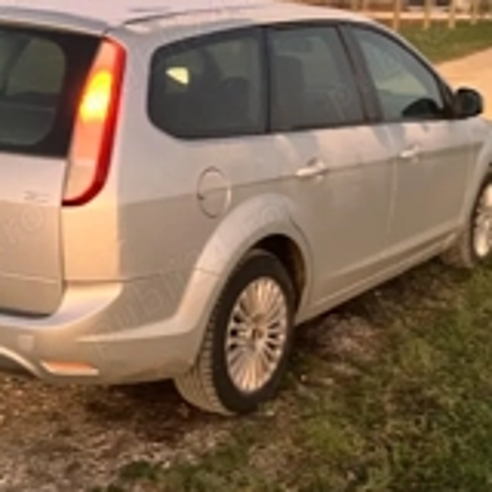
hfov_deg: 27.7
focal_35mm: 62
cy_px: 314
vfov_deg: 27.6
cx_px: 246
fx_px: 997
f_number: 1.8
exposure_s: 1/28
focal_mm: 3.99
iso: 640
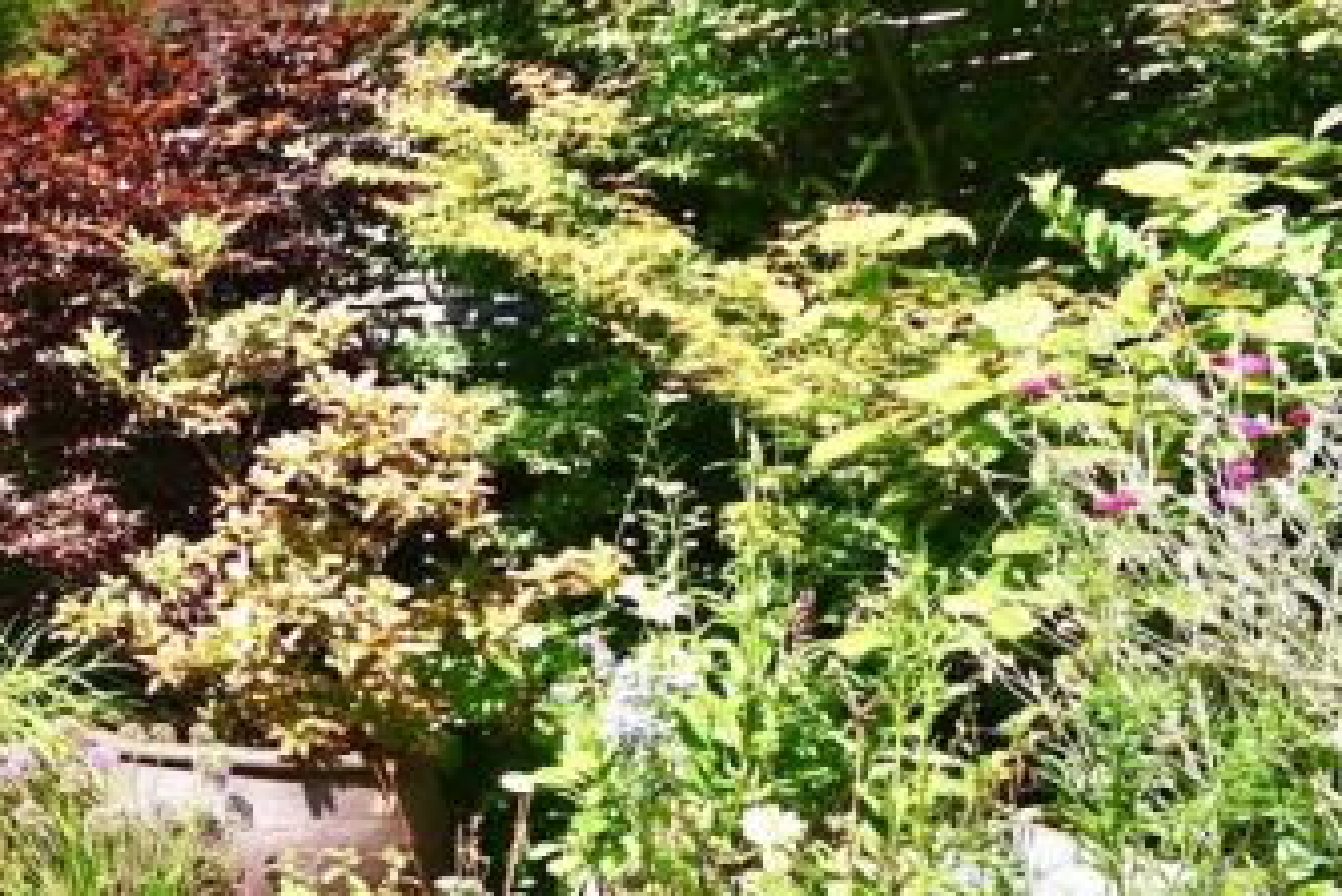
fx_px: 1715
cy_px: 404
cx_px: -550
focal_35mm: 46
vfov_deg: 29.3
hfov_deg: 30.0
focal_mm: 10
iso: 100
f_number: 8
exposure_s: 1/160
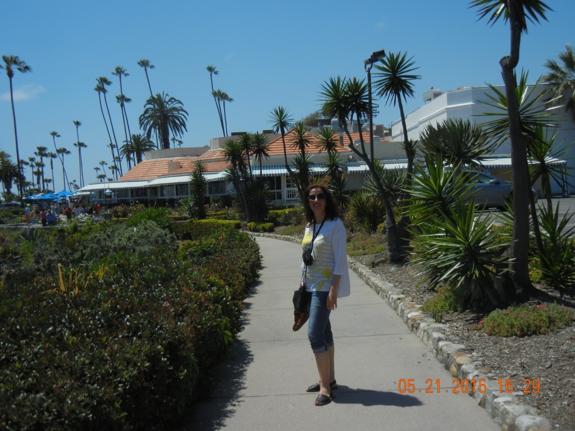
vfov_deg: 36.8
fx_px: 648
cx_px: 288
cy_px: 216
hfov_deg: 47.9
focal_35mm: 39
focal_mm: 7.1
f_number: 7.4
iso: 160
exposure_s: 1/791
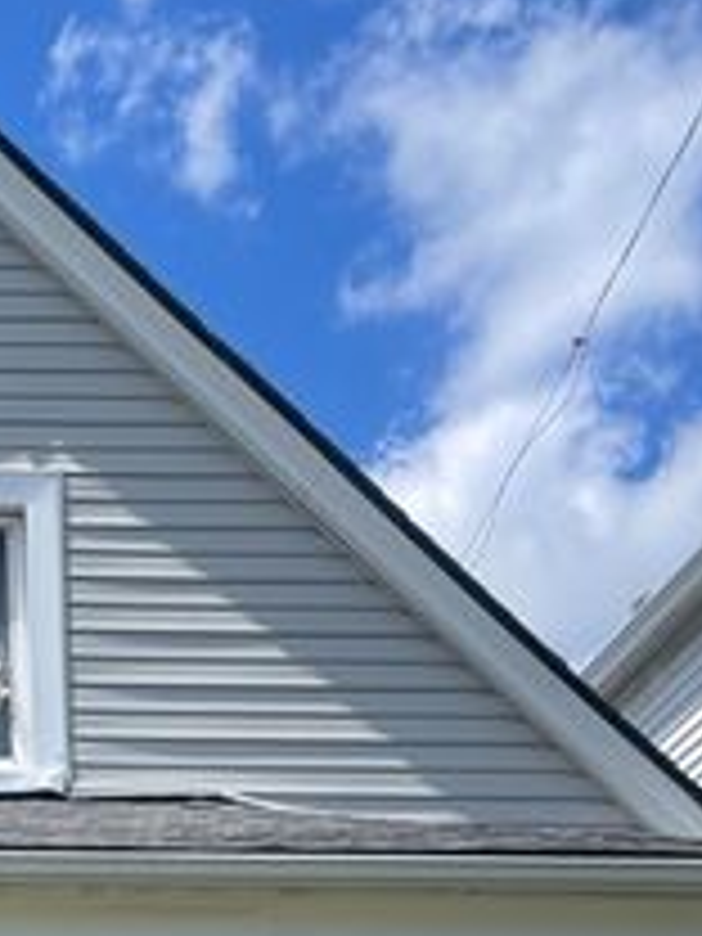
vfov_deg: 22.1
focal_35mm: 80
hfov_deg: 17.6
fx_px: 2163
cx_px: -144
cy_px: 1186
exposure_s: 1/2488
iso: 32
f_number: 1.6
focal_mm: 5.1
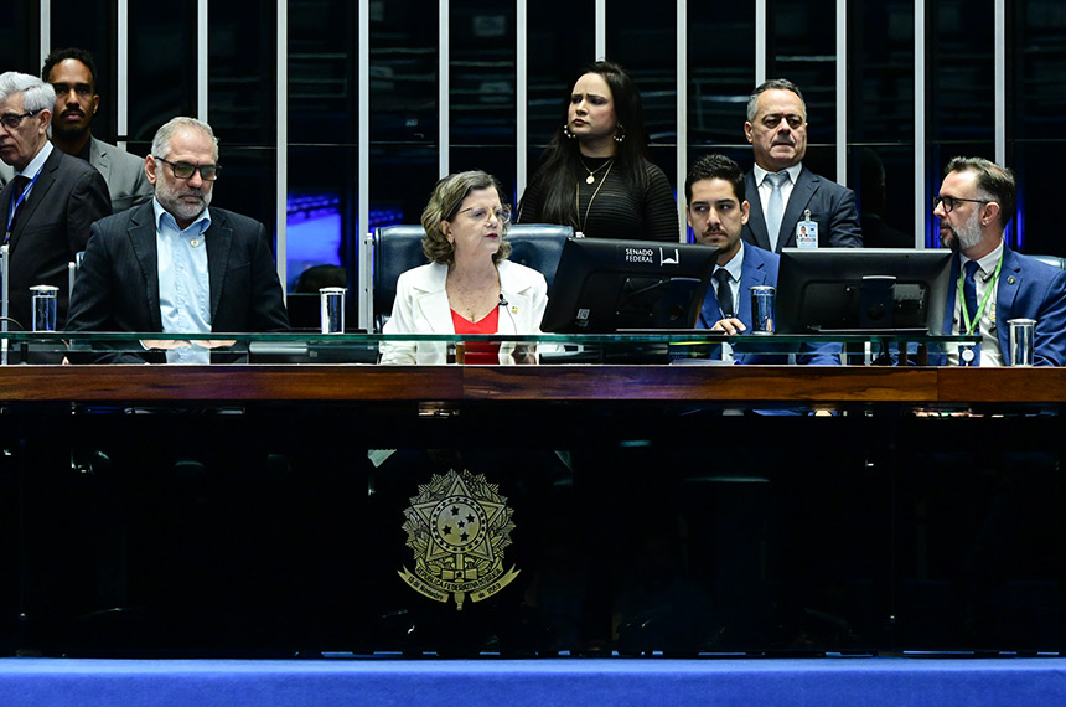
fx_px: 6207
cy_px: 354
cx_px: 533
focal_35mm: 210
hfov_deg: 9.8
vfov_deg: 6.5
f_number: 4.5
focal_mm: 140
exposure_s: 1/200
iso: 5000
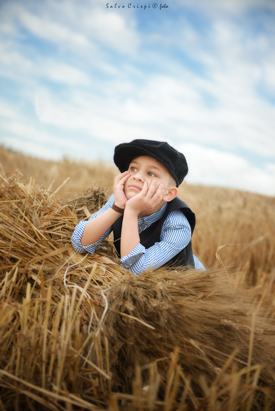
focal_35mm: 70
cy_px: 206
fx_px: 801
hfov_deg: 19.5
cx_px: 138
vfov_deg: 28.8
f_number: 3.2
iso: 200
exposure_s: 1/500
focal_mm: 70
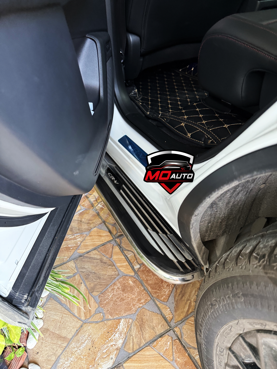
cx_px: 138
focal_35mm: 24
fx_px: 256
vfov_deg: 71.6
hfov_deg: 56.8
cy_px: 184
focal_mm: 6.76
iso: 320
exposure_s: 1/60
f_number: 1.78
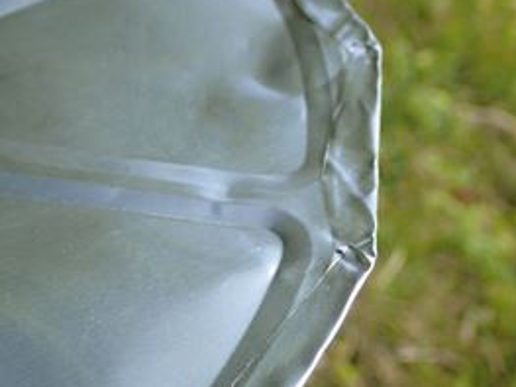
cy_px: 253
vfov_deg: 20.9
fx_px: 1043
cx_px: 298
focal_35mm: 70
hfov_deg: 27.8
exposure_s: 1/500
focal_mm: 8.41
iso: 100
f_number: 4.5
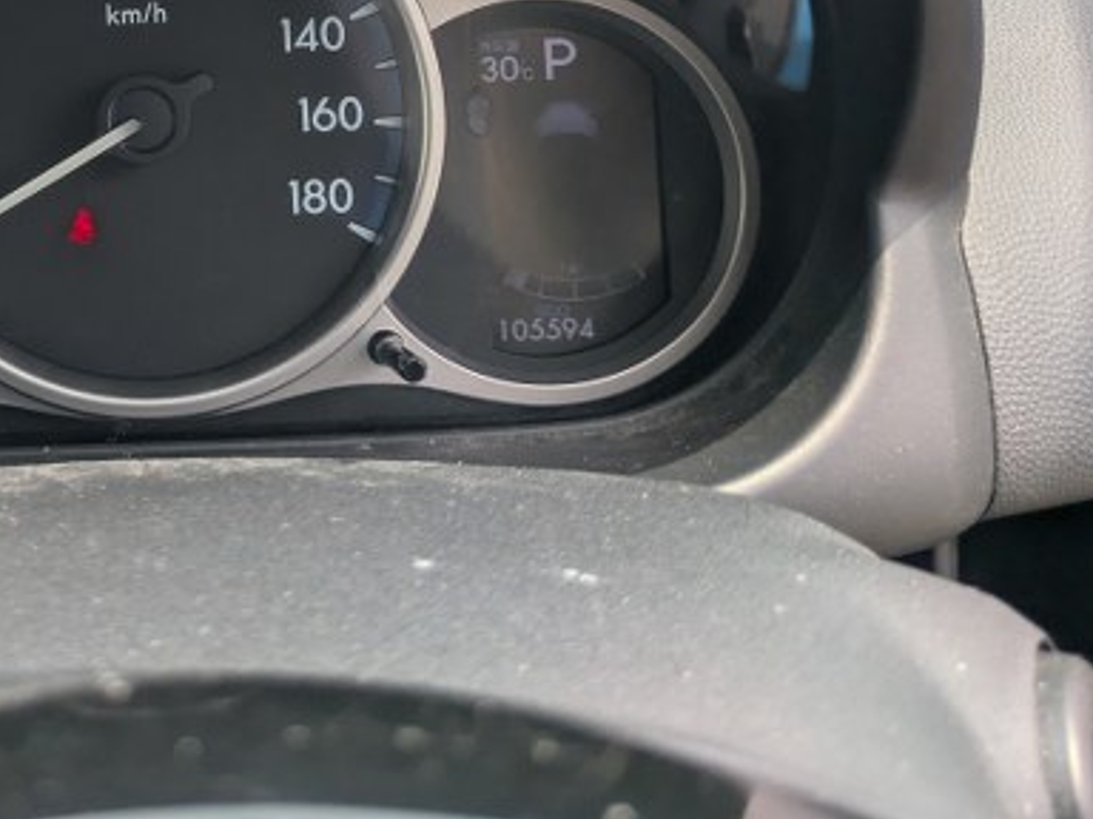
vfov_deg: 26.5
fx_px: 1642
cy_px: -11
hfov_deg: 34.5
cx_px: 81
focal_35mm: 52
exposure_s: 1/756
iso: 92
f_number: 1.89
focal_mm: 5.43
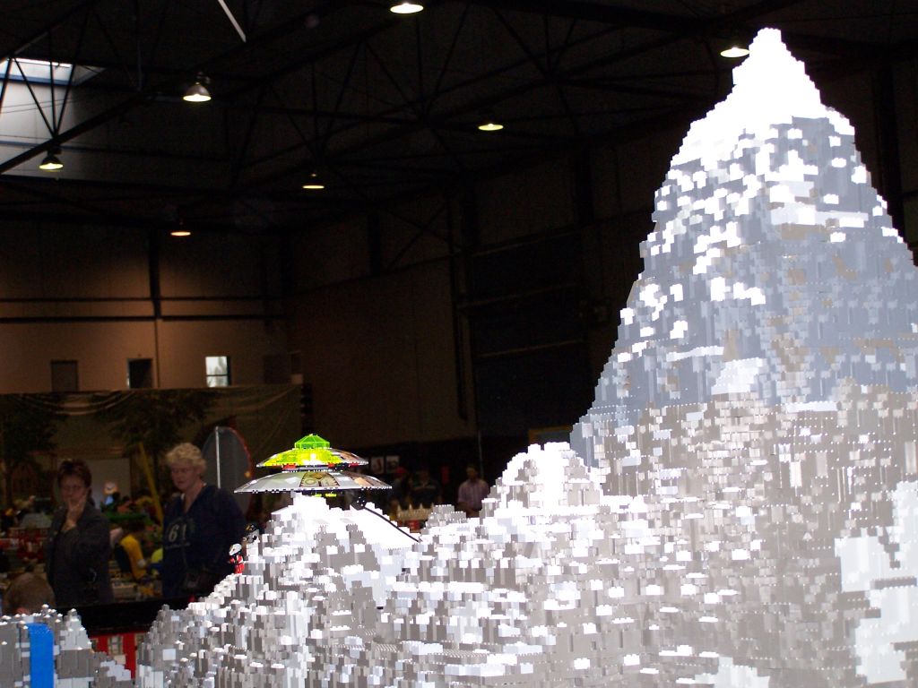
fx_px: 1989
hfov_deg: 26.0
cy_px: 344
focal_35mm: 75
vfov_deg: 19.6
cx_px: 459
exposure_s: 1/90
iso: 140
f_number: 3.2
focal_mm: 12.4
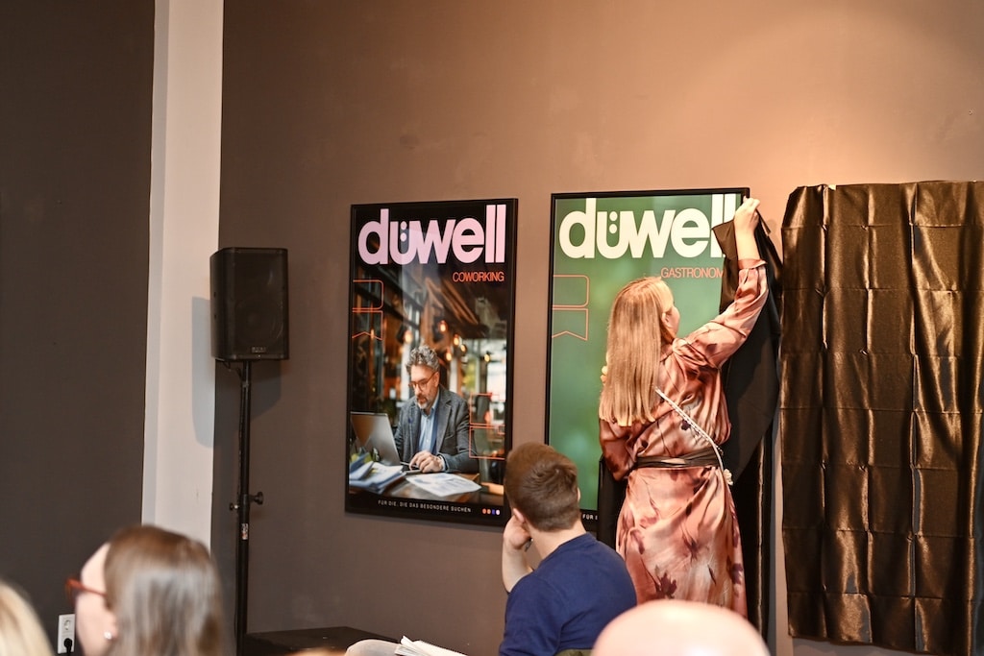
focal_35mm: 70
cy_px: 328
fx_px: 1913
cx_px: 492
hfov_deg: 28.8
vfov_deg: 19.5
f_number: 2.8
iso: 640
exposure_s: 1/100
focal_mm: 70
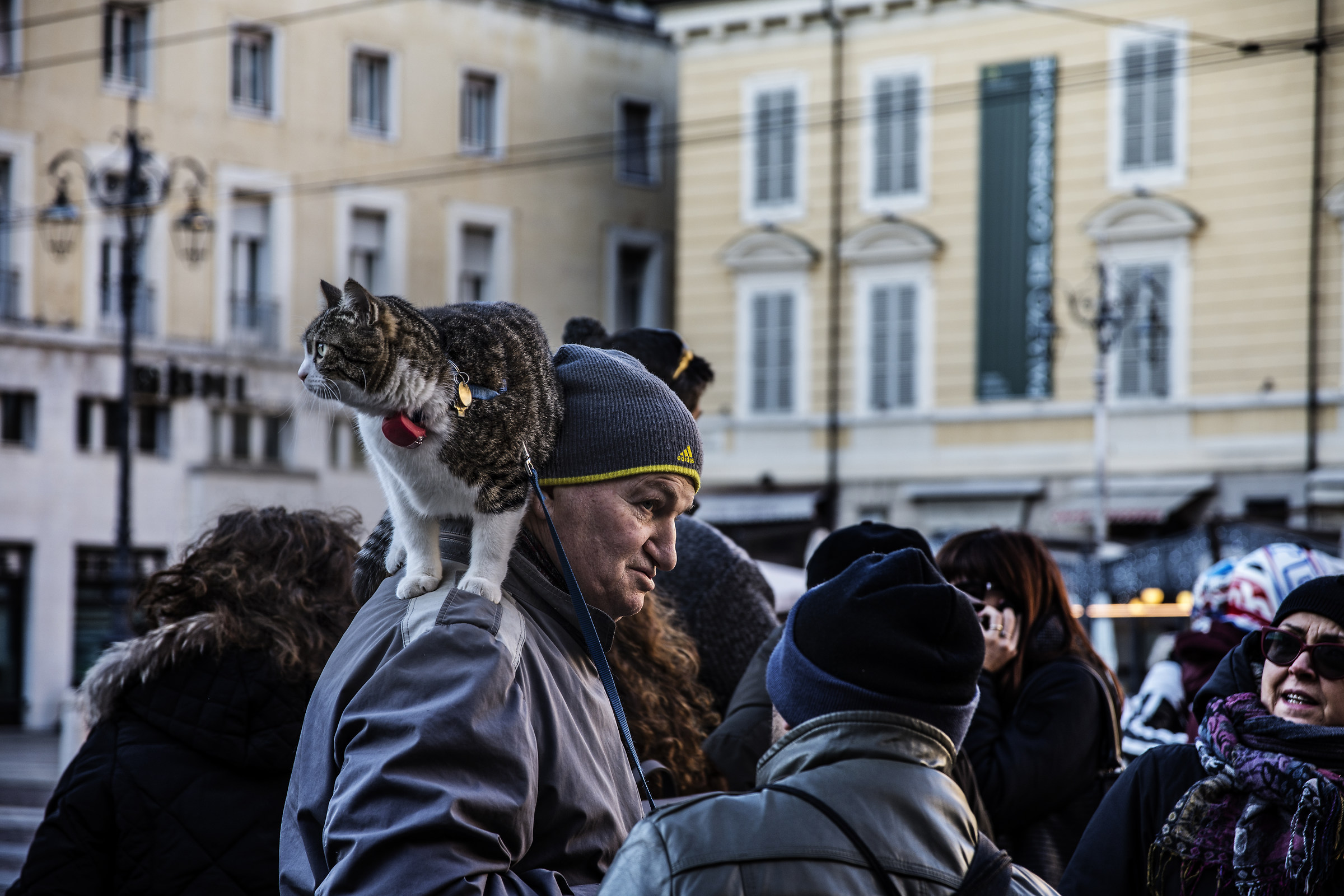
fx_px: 3920
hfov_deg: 19.5
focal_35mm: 105
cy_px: 448
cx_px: 672
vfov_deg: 13.0
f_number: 4
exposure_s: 1/100
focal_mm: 70
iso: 100
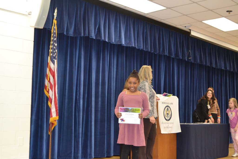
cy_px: 80
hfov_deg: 38.9
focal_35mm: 51
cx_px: 119
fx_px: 337
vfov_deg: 26.5
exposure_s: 1/60
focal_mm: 34
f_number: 4.5
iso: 1600
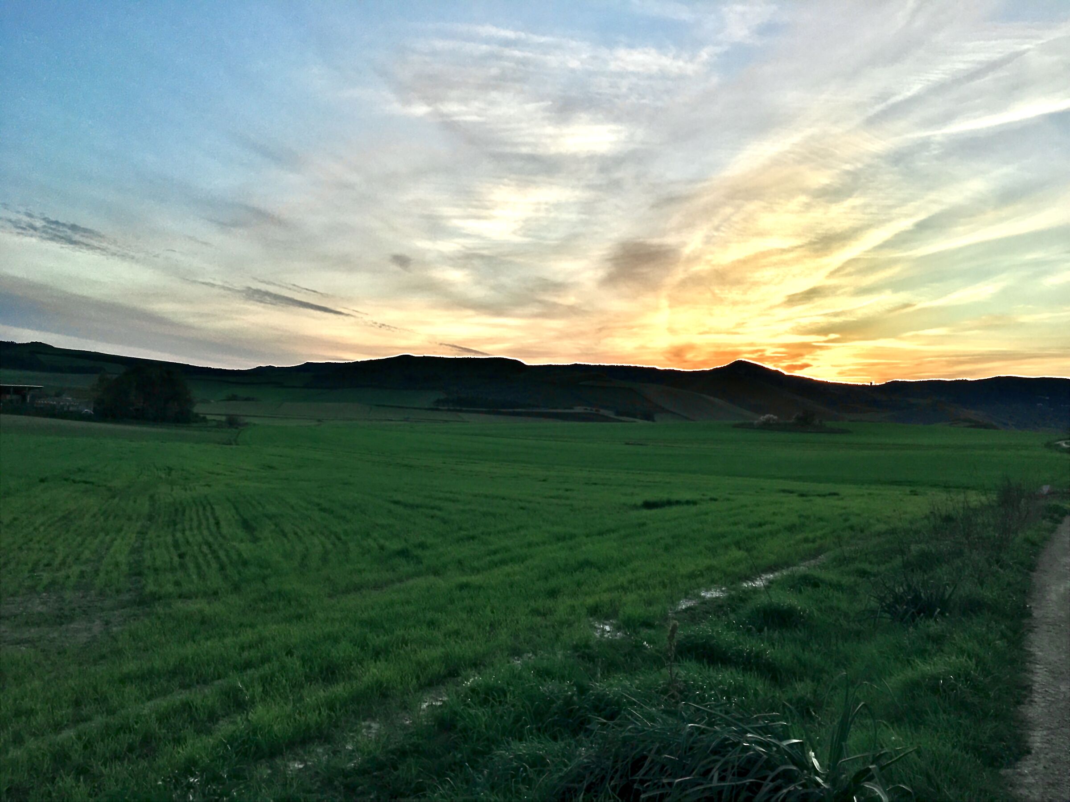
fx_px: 896
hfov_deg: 61.7
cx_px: 535
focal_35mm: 29
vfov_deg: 48.2
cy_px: 401
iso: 25
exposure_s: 1/455
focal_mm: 4.15
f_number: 2.2
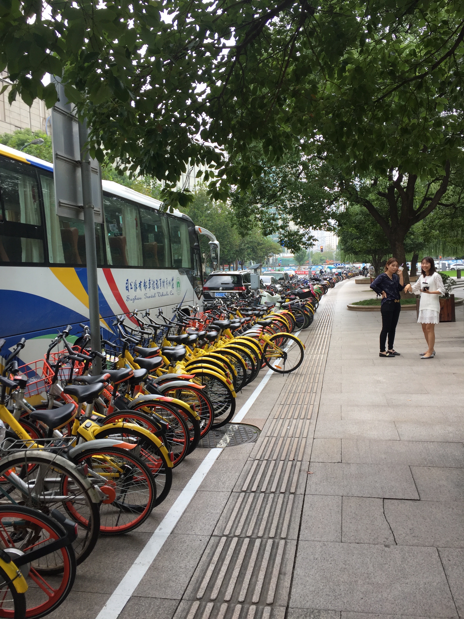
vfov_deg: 61.7
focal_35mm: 29
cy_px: 310
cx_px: 232
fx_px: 518
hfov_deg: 48.2
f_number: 2.2
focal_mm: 4.15
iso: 32
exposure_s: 1/207
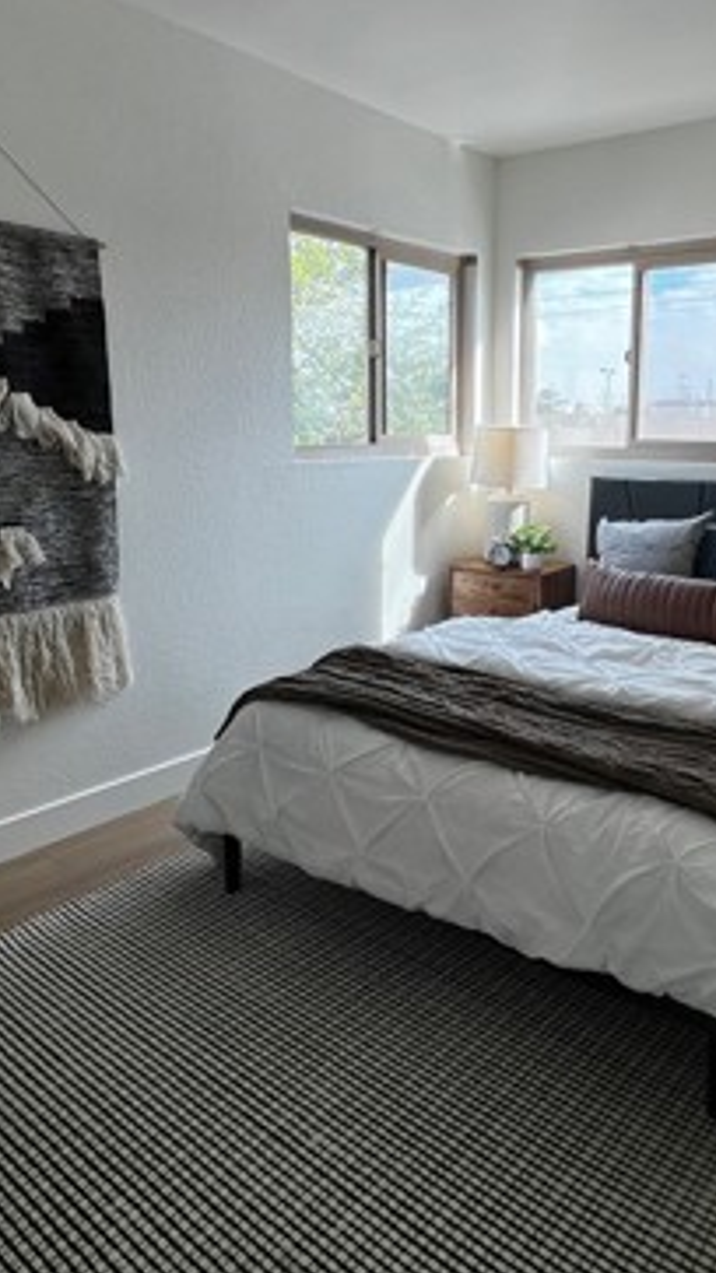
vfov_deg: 73.9
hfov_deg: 45.4
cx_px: 460
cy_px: 575
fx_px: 844
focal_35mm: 25
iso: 32
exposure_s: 1/171
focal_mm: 1.57
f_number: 1.8
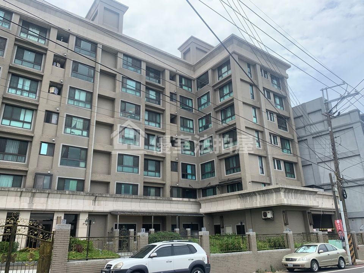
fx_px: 273
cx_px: 182
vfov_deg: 53.1
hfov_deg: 67.3
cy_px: 136
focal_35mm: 26
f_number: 1.8
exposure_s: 1/1350
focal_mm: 4.25
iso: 25
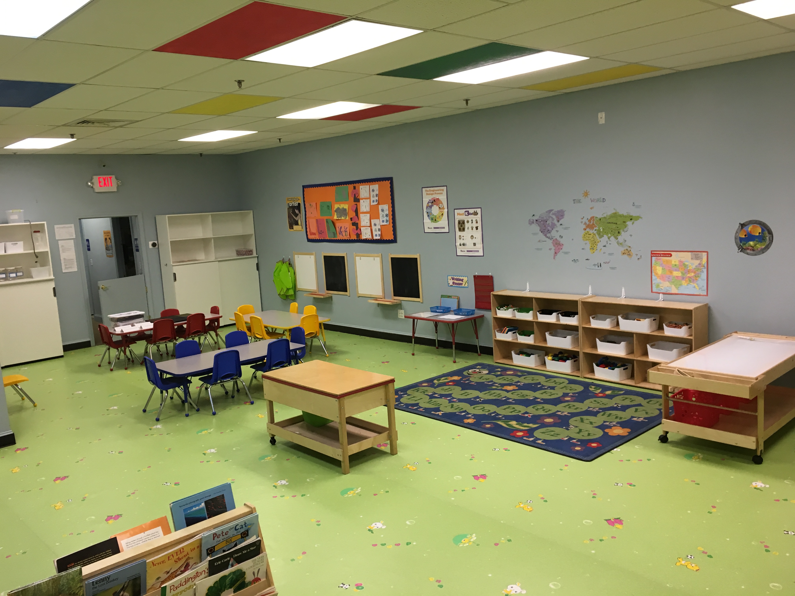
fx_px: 666
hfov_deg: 61.7
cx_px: 398
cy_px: 298
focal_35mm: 29
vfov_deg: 48.2
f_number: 2.2
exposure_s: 1/30
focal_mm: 4.15
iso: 50
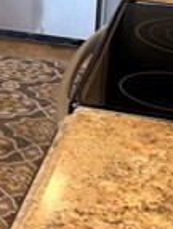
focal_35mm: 116
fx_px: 770
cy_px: -56
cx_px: -128
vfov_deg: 16.2
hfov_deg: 11.9
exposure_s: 1/60
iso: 80
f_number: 1.6
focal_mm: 5.96
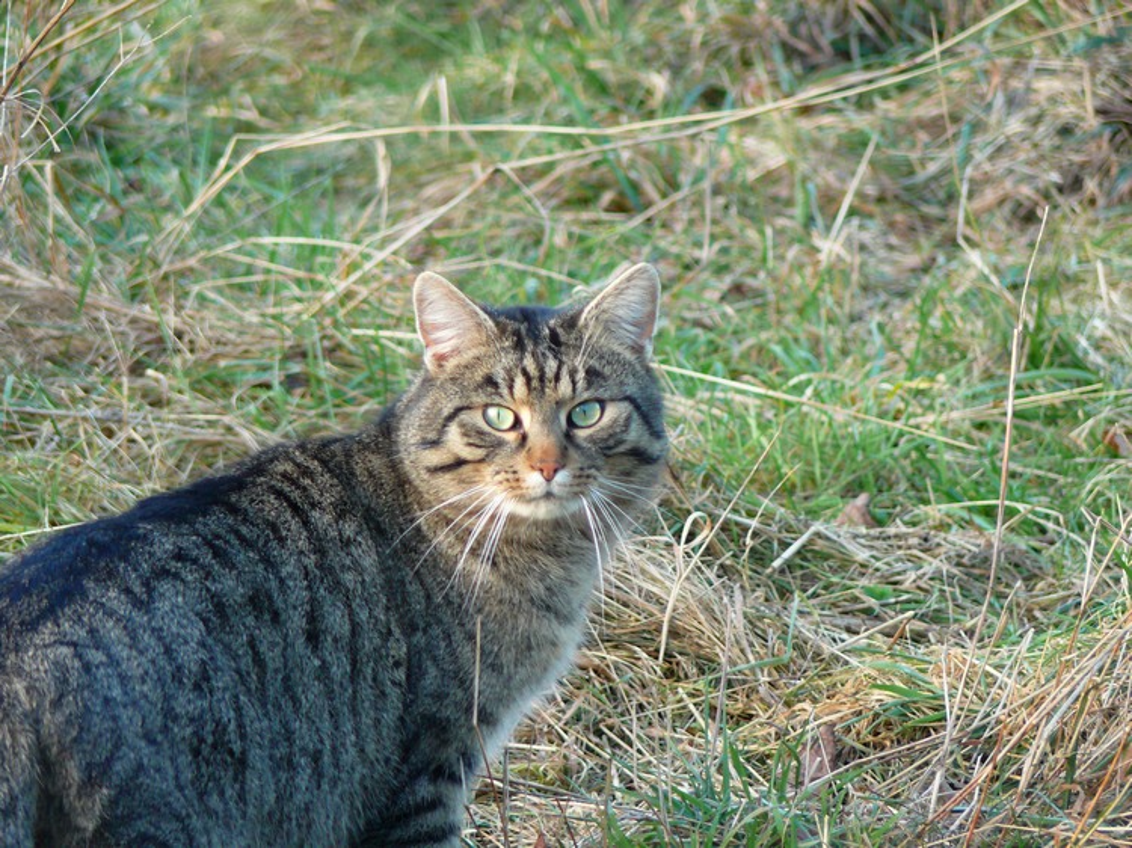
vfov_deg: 3.5
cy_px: 424
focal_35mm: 420
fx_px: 13730
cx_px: 566
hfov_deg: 4.7
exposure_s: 1/100
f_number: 3.7
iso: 200
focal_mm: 88.8
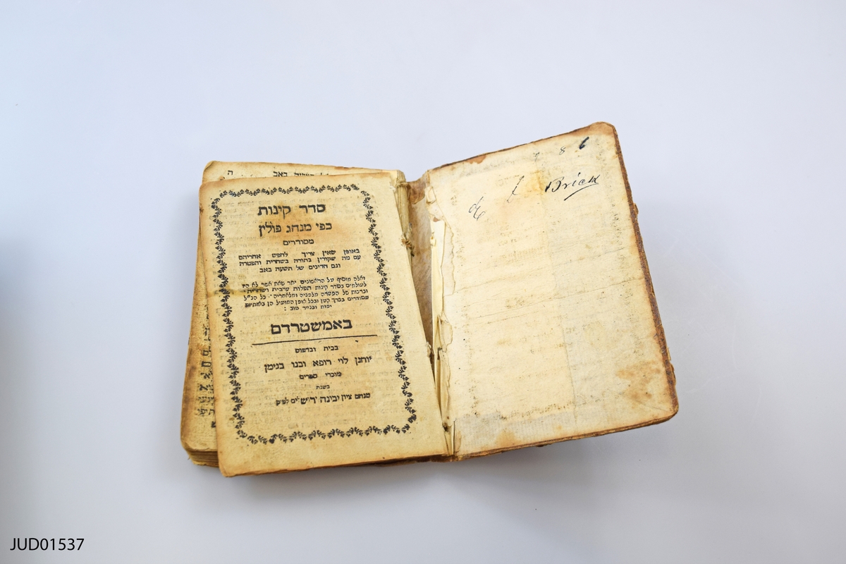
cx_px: 423
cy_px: 282
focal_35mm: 45
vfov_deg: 29.9
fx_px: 1057
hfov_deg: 43.6
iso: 400
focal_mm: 30
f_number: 8
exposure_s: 1/200
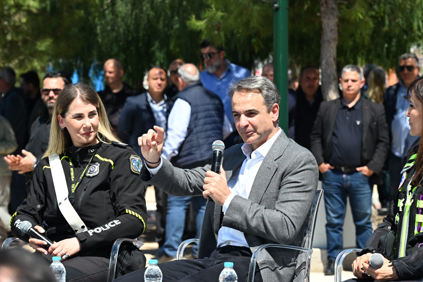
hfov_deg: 11.4
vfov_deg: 7.6
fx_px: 2115
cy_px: 141
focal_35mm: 180
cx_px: 212
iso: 180
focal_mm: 120
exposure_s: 1/500
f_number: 6.3
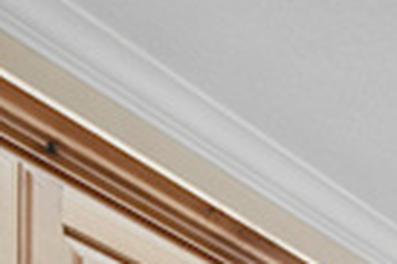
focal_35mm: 120
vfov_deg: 8.4
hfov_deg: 14.8
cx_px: 730
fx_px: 1322
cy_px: 924
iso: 320
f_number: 9
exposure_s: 1/3
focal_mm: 16
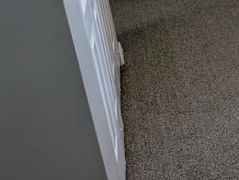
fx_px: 346
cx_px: 440
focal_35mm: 50
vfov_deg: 23.4
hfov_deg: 21.7
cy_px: -91
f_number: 2.2
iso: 60
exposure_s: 1/60
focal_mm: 1.95
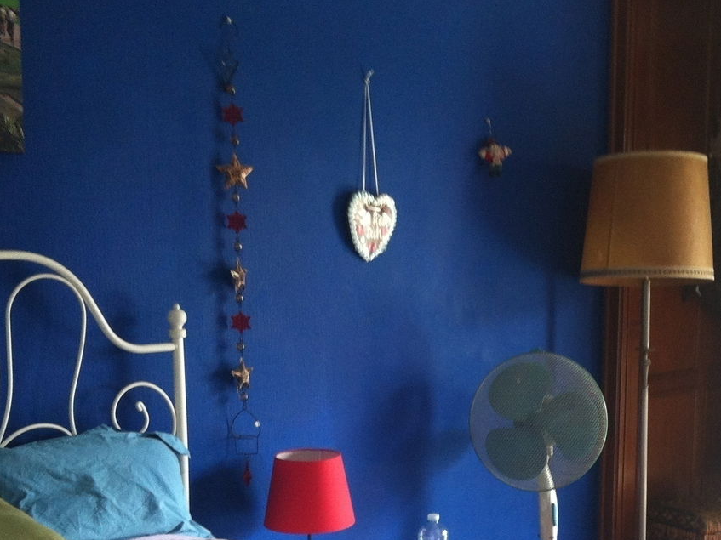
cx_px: 502
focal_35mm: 66
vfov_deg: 21.9
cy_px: 438
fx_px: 1374
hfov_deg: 29.1
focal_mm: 3.85
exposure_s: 1/15
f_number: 2.8
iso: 125
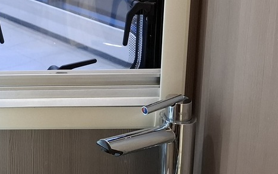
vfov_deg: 16.7
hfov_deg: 24.4
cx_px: -71
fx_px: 569
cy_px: -35
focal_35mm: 75
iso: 250
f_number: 1.8
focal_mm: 5.54
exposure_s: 1/50
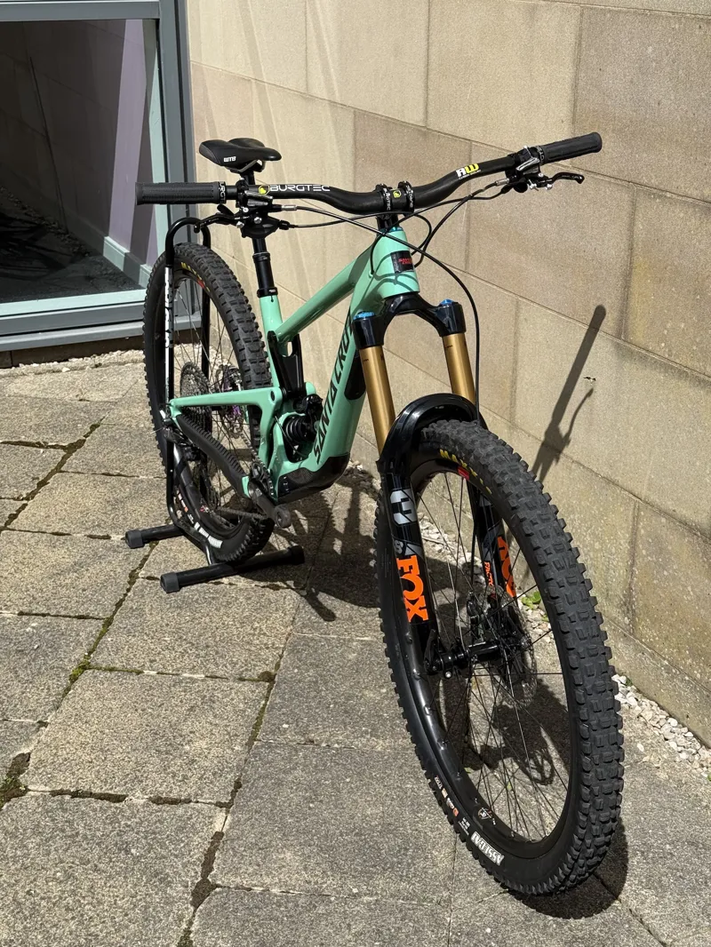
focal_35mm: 48
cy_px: 474
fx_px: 1314
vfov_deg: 39.6
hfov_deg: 30.3
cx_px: 356
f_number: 1.78
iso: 80
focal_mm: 6.76
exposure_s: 1/6536
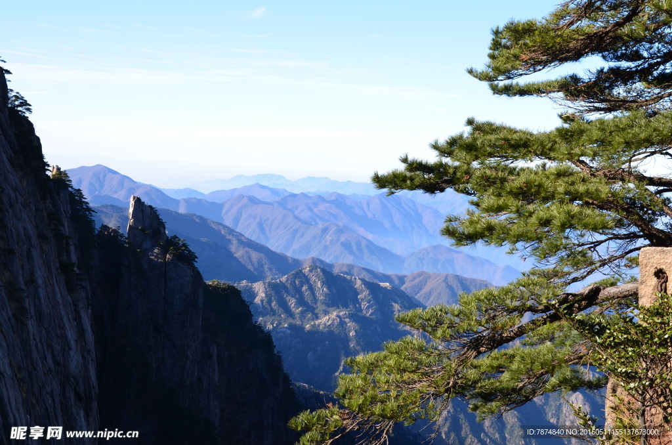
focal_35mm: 52
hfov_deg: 37.9
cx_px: 336
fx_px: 978
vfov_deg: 25.6
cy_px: 222
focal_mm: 35
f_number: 11
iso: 200
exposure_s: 1/100
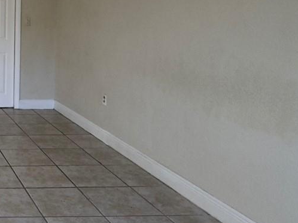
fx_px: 387
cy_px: 36
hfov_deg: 31.5
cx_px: -98
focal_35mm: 45
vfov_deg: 31.1
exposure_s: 1/99
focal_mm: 2.22
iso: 80
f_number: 2.2
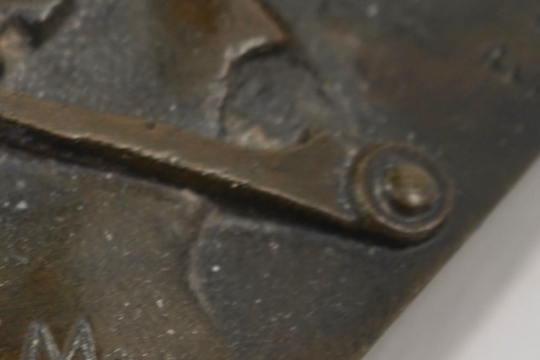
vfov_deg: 10.3
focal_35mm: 133
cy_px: 315
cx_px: -421
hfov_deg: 13.8
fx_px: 1995
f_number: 4
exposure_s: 1/100
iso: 320
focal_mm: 35
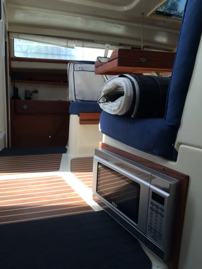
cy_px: 134
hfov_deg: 48.2
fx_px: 226
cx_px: 101
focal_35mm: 29
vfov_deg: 61.7
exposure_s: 1/120
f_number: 2.2
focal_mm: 4.15
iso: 40
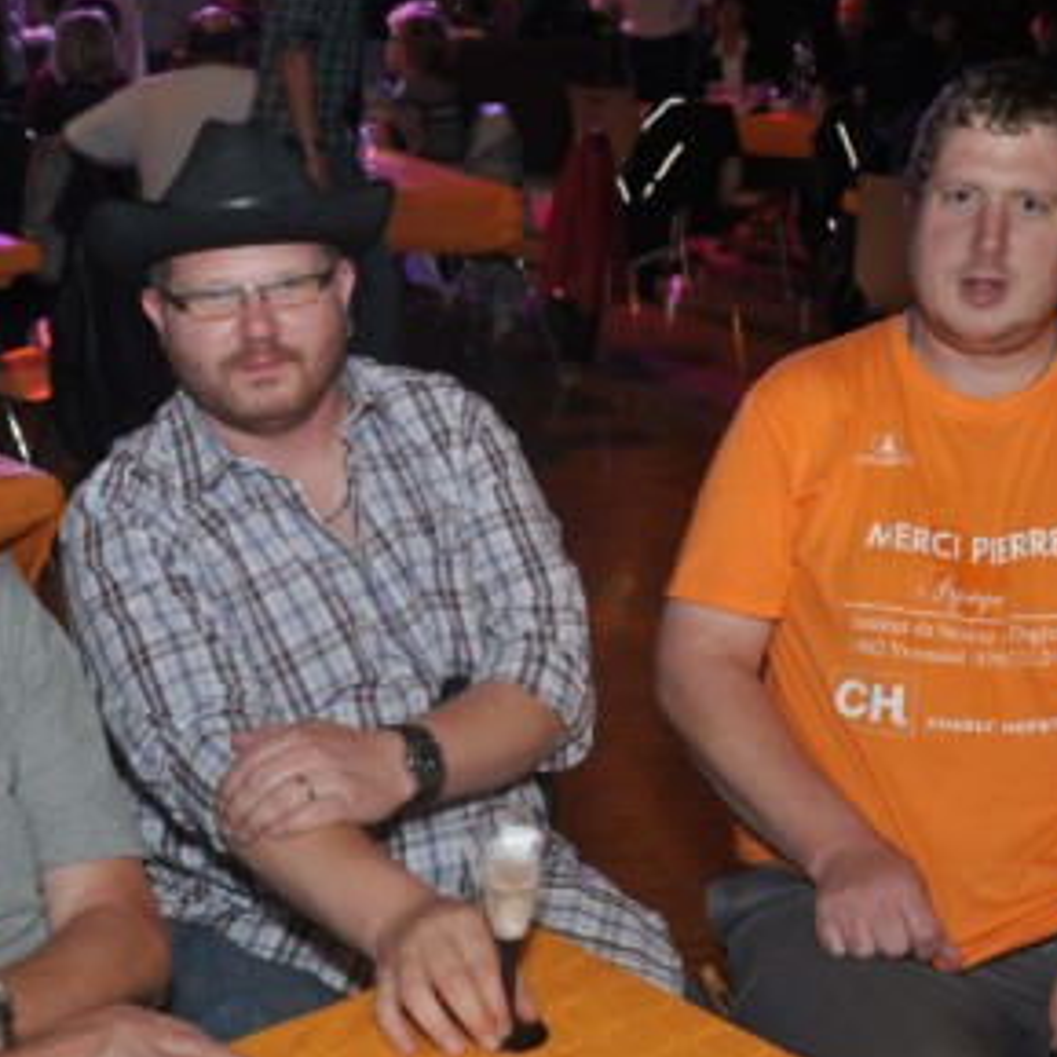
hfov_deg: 26.0
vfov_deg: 26.1
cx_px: 384
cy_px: 472
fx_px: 2280
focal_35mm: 66
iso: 800
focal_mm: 30
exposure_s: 1/60
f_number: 4.2
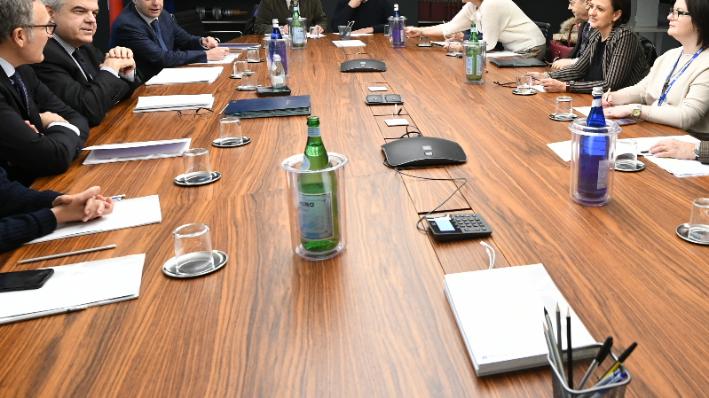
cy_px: 128
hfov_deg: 55.5
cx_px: 525
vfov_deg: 34.3
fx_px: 639
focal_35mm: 34
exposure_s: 1/100
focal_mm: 16
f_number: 5.6
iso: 2000
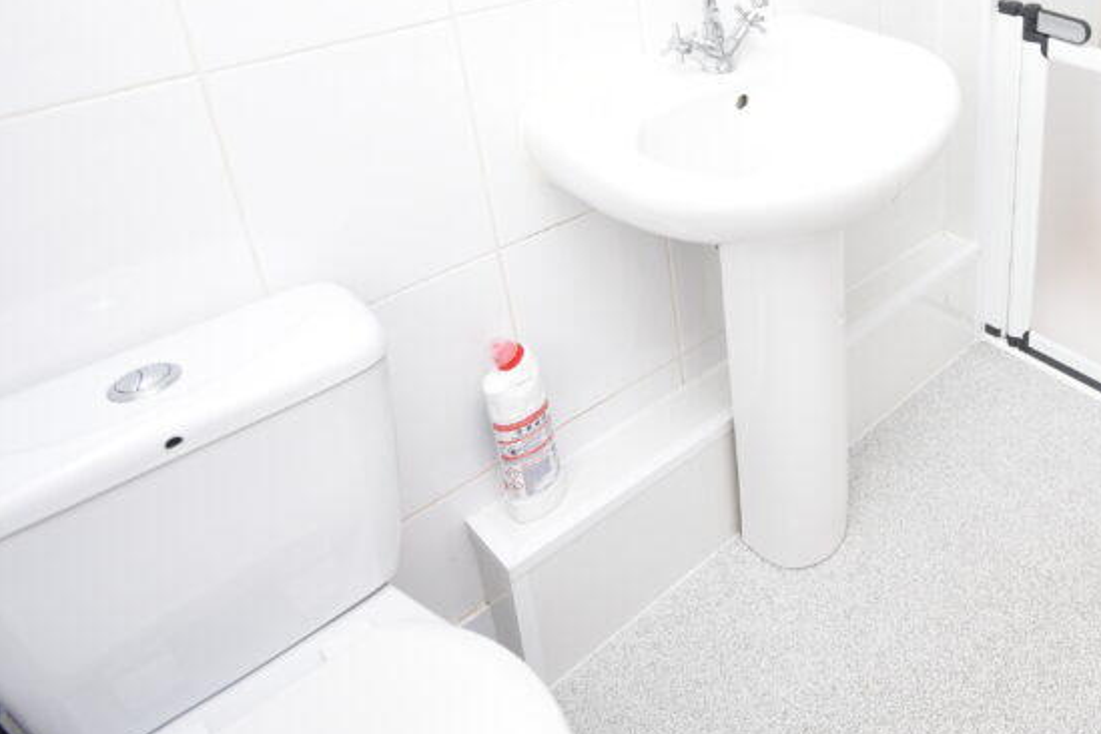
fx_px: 856
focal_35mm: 28
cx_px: 927
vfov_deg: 42.3
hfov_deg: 58.8
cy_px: 65
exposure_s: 1/125
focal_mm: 10
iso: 400
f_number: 5.6
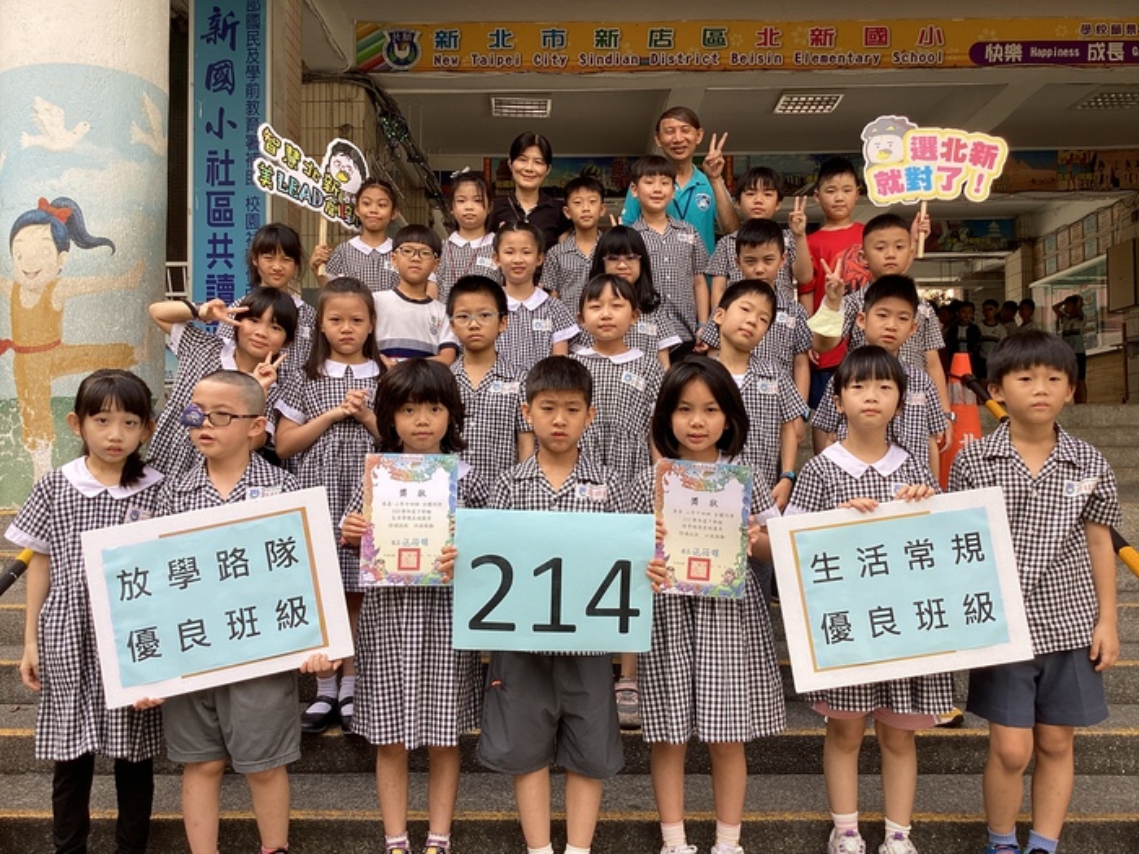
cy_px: 427
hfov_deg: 58.4
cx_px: 570
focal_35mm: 31
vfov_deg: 45.4
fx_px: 1020
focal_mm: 3.3
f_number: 2.4
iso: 25
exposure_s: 1/126
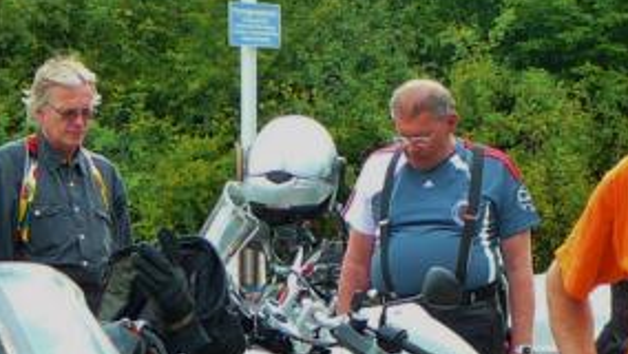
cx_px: 314
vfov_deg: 8.6
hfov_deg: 15.6
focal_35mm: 138
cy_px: 496
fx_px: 2299
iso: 80
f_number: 3.2
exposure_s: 1/160
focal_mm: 6.7
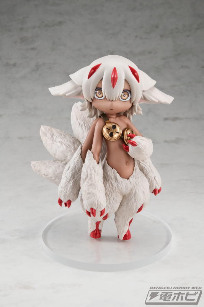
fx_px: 510
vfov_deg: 33.4
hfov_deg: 22.6
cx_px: 102
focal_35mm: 60
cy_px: 154
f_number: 16
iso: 160
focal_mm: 60
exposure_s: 1/15
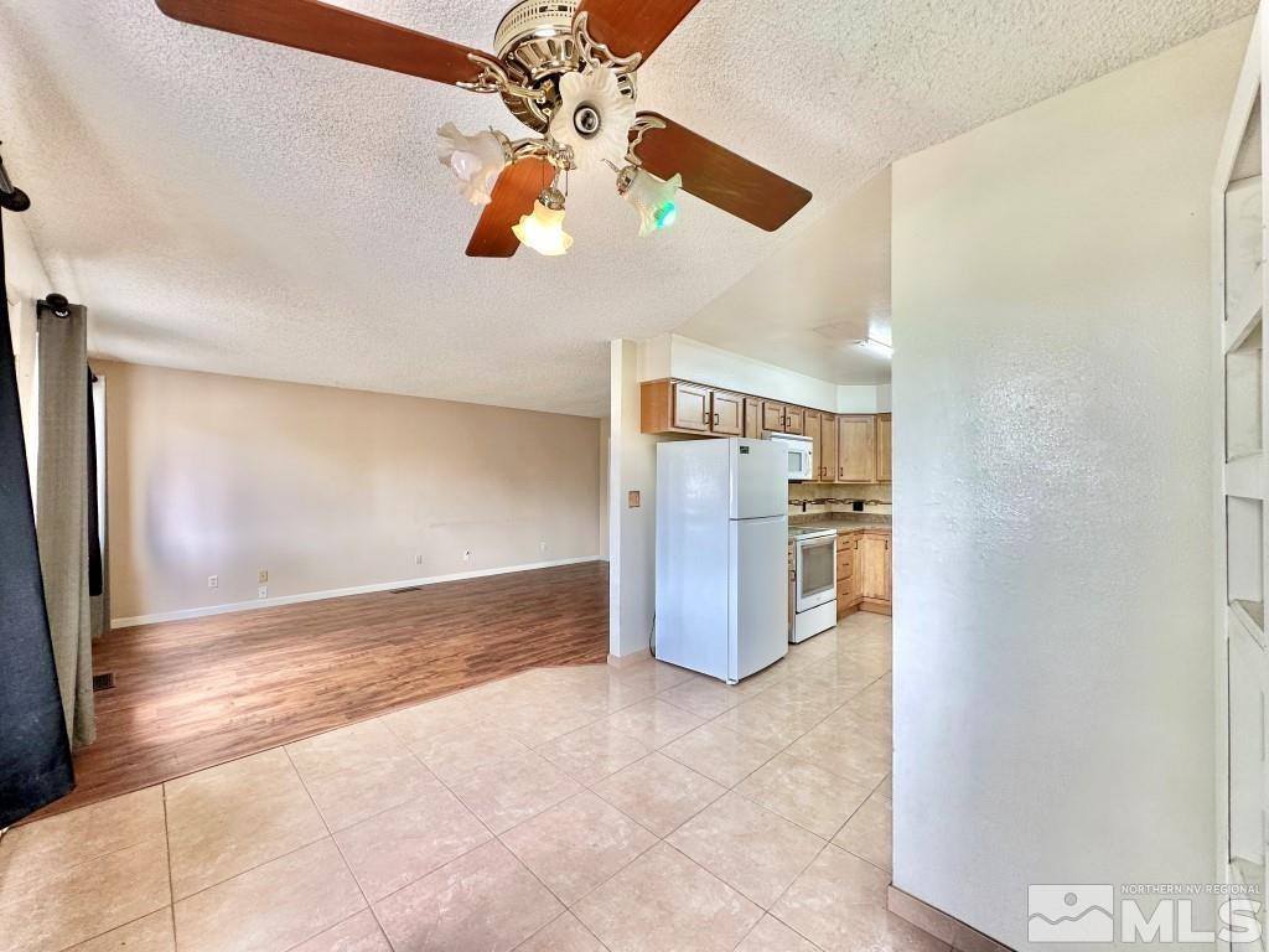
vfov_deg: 85.7
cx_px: 634
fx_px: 513
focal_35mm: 14
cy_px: 476
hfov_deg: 102.1
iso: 200
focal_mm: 2.22
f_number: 2.2
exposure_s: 1/60
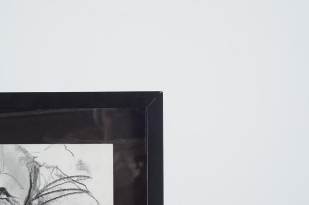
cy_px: 102
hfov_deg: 27.0
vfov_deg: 18.1
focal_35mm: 75
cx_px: 154
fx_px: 642
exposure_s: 1/125
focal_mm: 50
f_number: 6.3
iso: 100
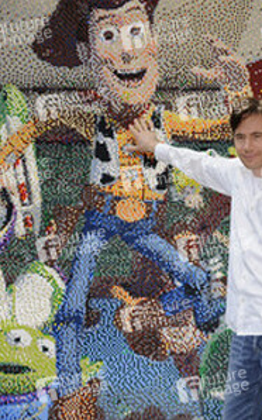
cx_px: 316
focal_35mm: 108
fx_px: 1235
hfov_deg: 11.8
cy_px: 210
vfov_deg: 19.3
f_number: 7.1
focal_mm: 70
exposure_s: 1/200
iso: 320
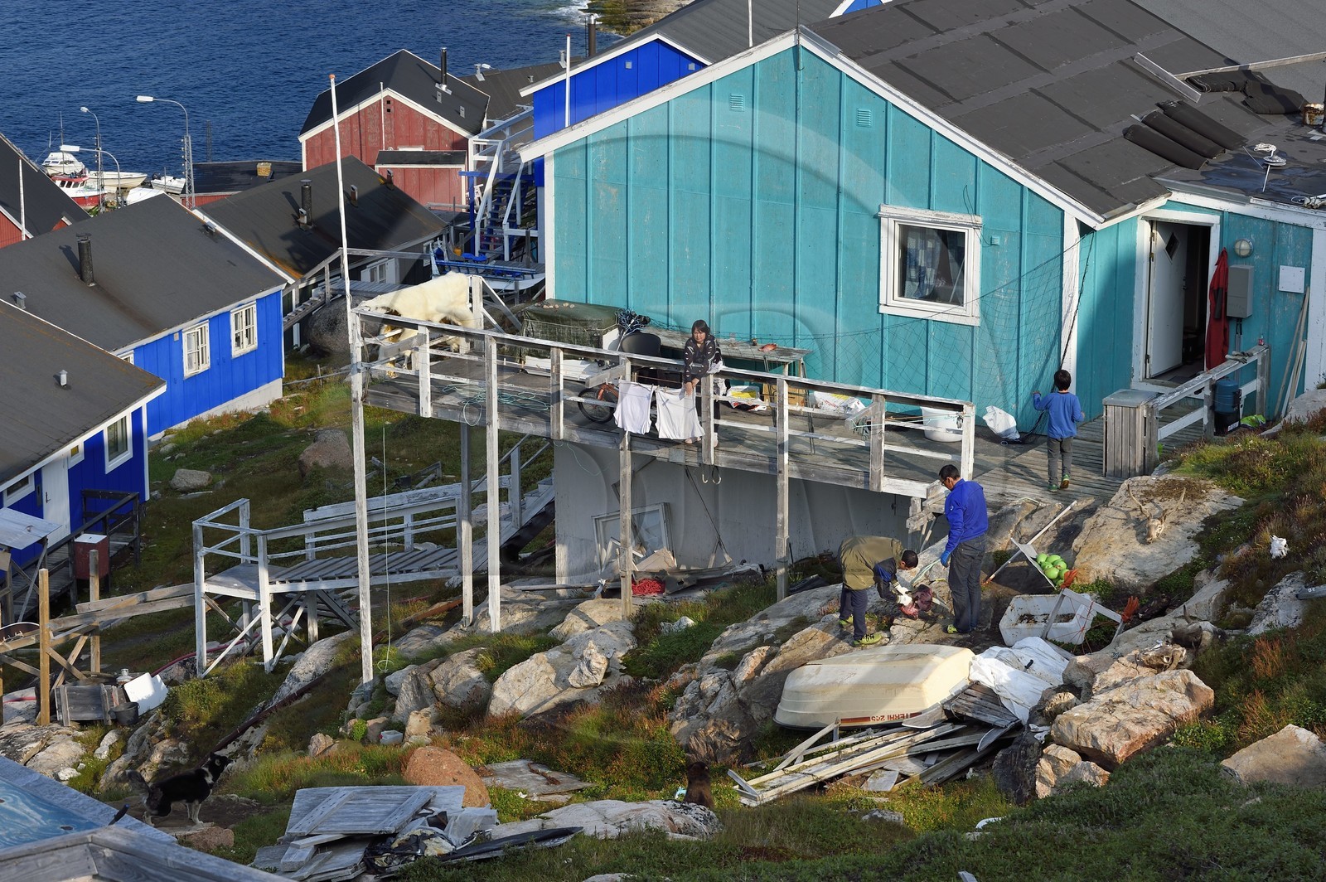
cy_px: 441
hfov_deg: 20.0
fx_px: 3754
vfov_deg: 13.4
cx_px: 663
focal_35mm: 102
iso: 200
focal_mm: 102
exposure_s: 1/250
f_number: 10
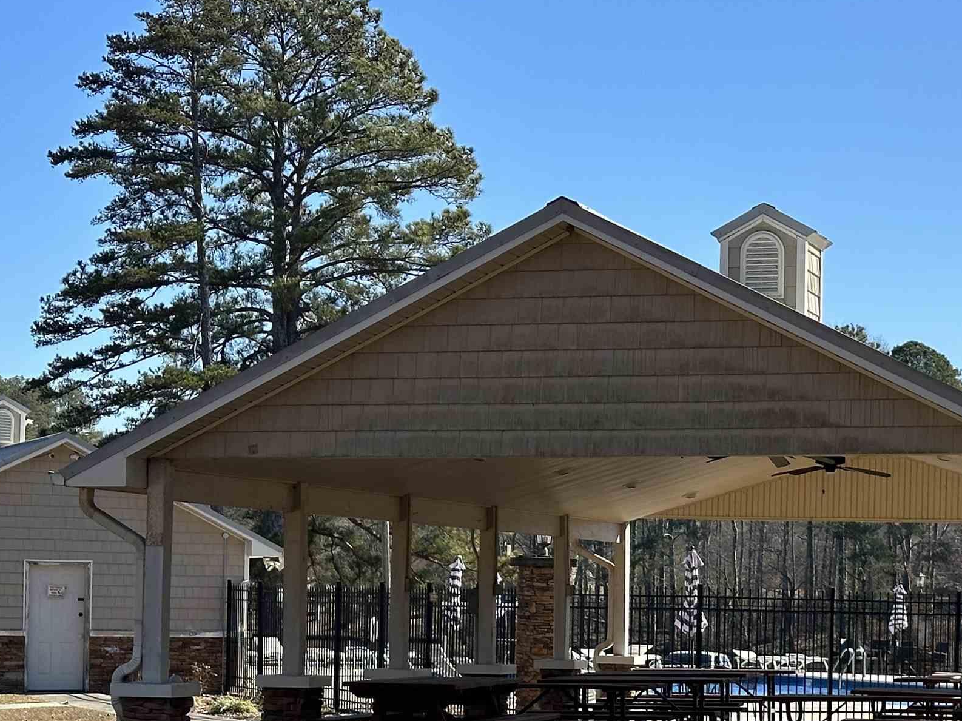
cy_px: 555
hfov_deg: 21.0
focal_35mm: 93
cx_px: 690
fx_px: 2584
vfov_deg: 15.8
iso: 64
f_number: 1.78
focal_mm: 6.86
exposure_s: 1/3155
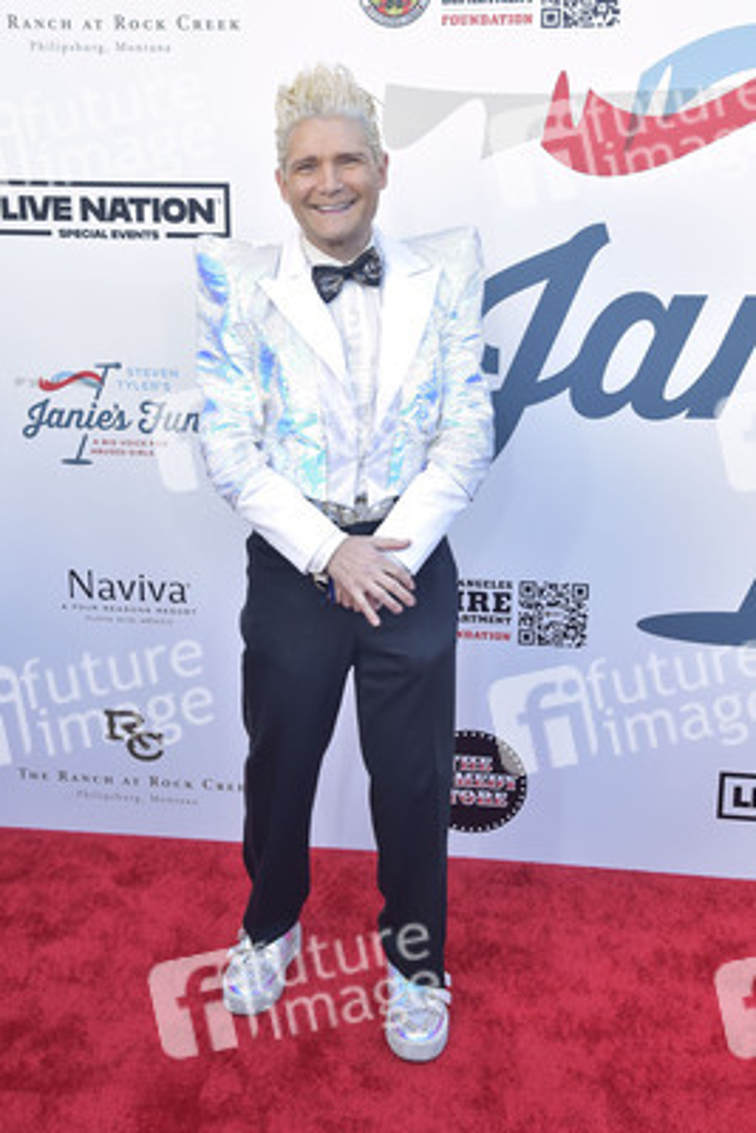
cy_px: 566
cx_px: 378
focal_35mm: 44
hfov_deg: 30.5
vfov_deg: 44.5
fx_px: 1385
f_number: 6.3
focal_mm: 44
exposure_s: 1/250
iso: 1000
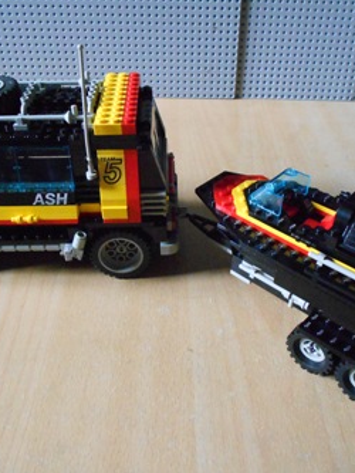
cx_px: 183
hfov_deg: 40.7
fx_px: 478
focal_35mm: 35
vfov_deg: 52.6
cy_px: 237
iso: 800
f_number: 3.2
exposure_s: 1/50
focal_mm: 4.6
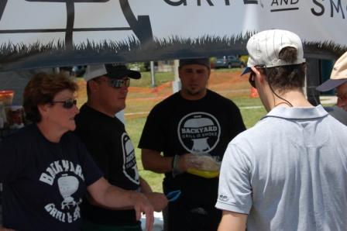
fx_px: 795
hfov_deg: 24.6
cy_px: 116
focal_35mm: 82
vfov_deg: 16.5
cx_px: 174
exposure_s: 1/320
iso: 200
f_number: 9
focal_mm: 55
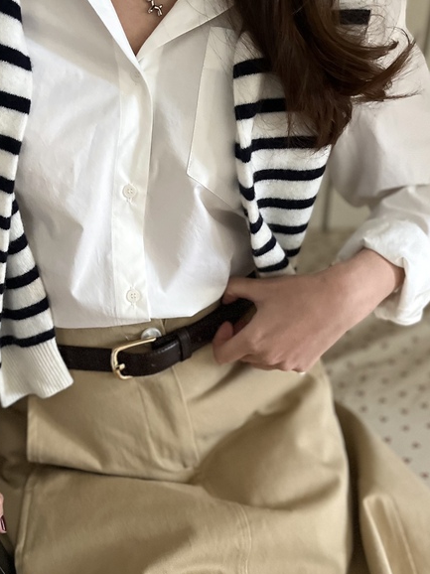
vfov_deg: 42.1
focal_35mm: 45
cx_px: 152
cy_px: 306
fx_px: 746
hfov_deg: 32.0
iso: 640
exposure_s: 1/40
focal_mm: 5.1
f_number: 1.6
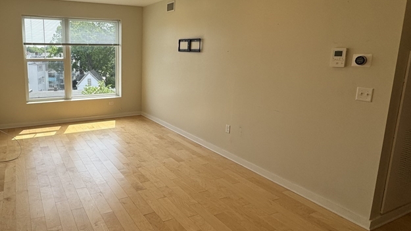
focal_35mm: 25
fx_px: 272
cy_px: 98
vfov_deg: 45.8
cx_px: 137
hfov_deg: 71.9
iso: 40
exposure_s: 1/386
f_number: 2.2
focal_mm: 2.22
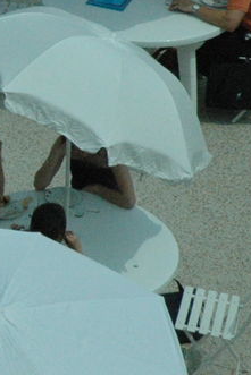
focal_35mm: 319
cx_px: -476
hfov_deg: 4.2
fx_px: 3332
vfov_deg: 6.4
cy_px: 42
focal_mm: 52
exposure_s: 1/1250
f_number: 18
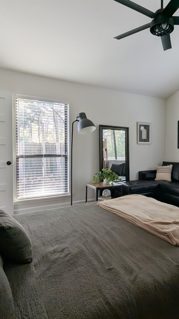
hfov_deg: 46.1
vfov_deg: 76.3
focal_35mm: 24
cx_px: 132
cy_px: 155
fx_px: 203
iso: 42
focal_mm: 2.35
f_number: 2.2
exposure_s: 1/38.9
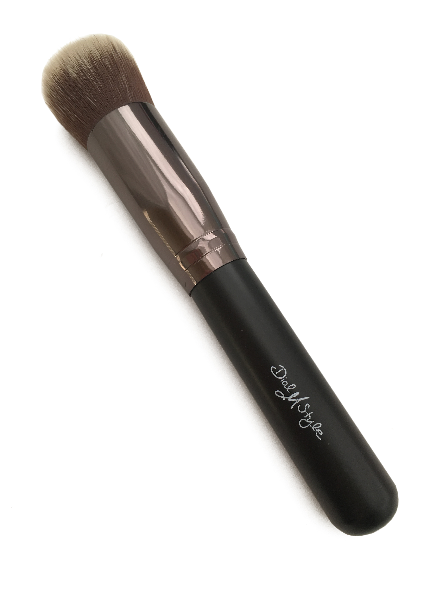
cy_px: 295
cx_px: 221
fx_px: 494
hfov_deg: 48.2
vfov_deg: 61.7
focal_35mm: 29
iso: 25
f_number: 2.2
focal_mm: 4.15
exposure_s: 1/625
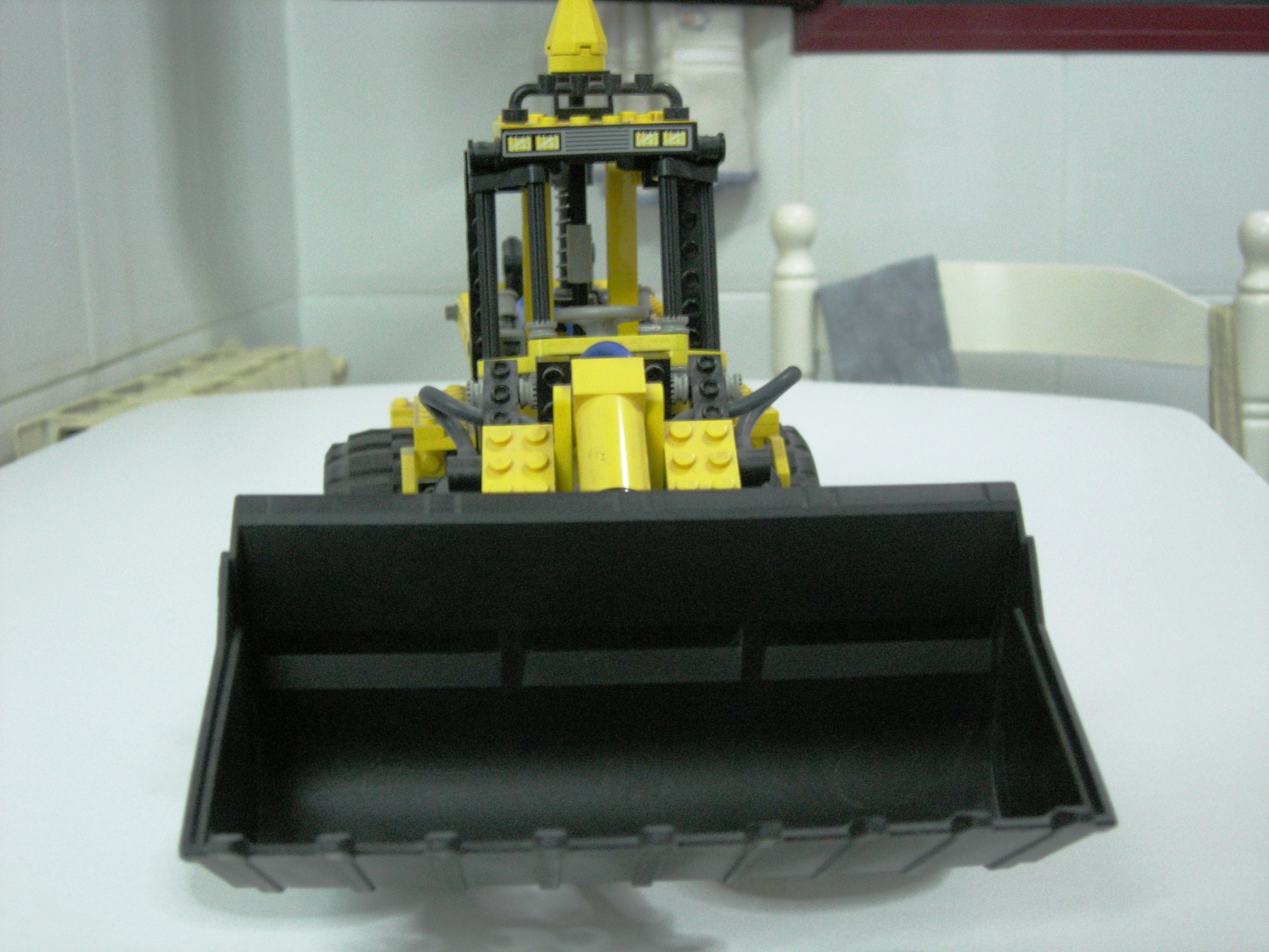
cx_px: 634
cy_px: 476
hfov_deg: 45.8
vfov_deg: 35.1
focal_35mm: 41
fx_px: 1503
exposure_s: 1/22.6
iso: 200
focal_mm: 8.5
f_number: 2.9
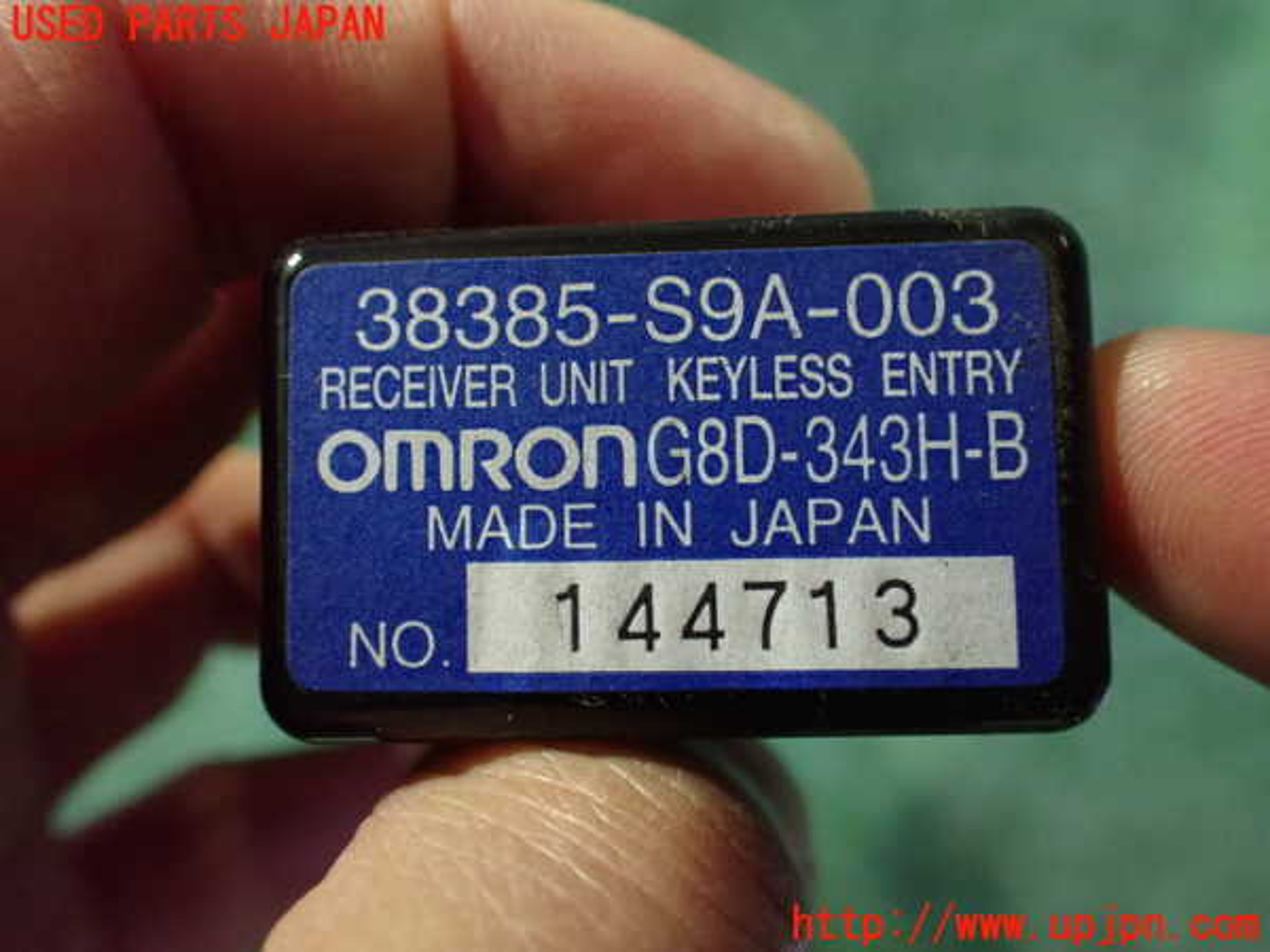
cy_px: 476
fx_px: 1101
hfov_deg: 60.0
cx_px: 635
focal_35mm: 30
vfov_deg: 46.8
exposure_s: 1/30
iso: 1250
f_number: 2.3
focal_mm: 5.4
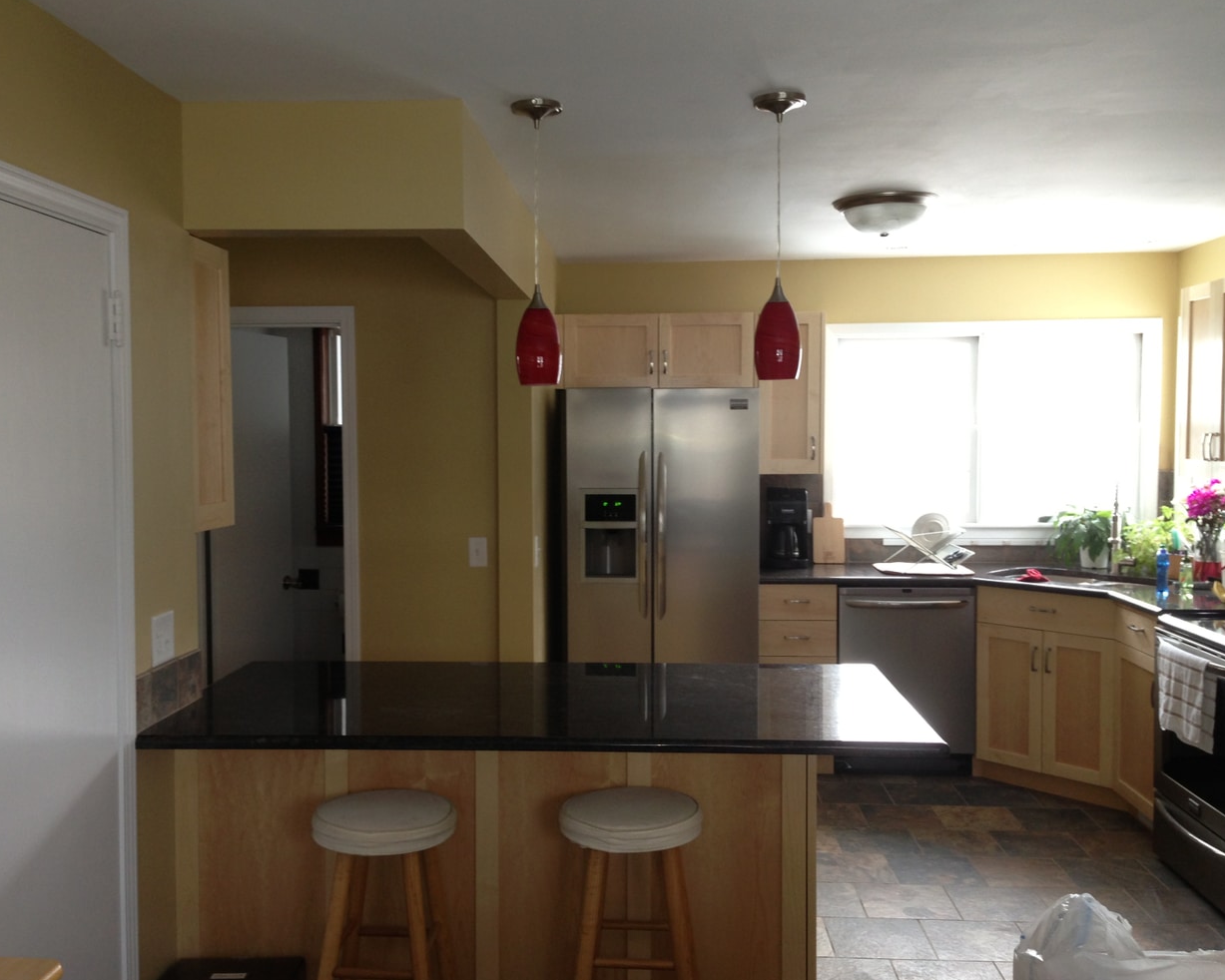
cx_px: 577
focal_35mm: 35
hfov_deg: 51.5
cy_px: 496
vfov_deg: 42.2
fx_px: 1269
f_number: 2.4
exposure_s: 1/24
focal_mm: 4.13
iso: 64
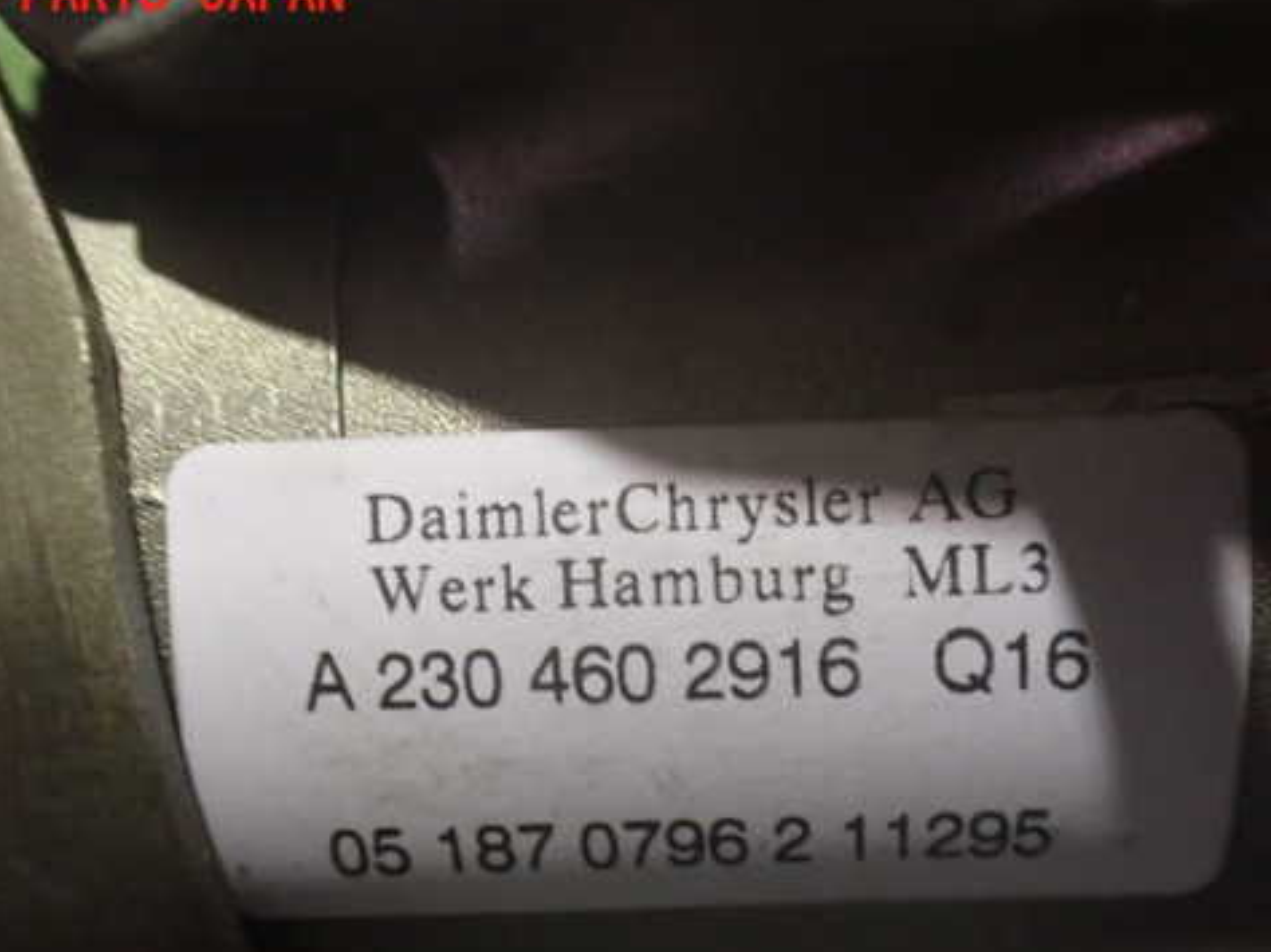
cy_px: 563
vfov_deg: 37.6
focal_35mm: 38
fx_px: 1395
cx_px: 662
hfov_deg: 49.0
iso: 1000
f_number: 2.3
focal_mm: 5.4
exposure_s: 1/30
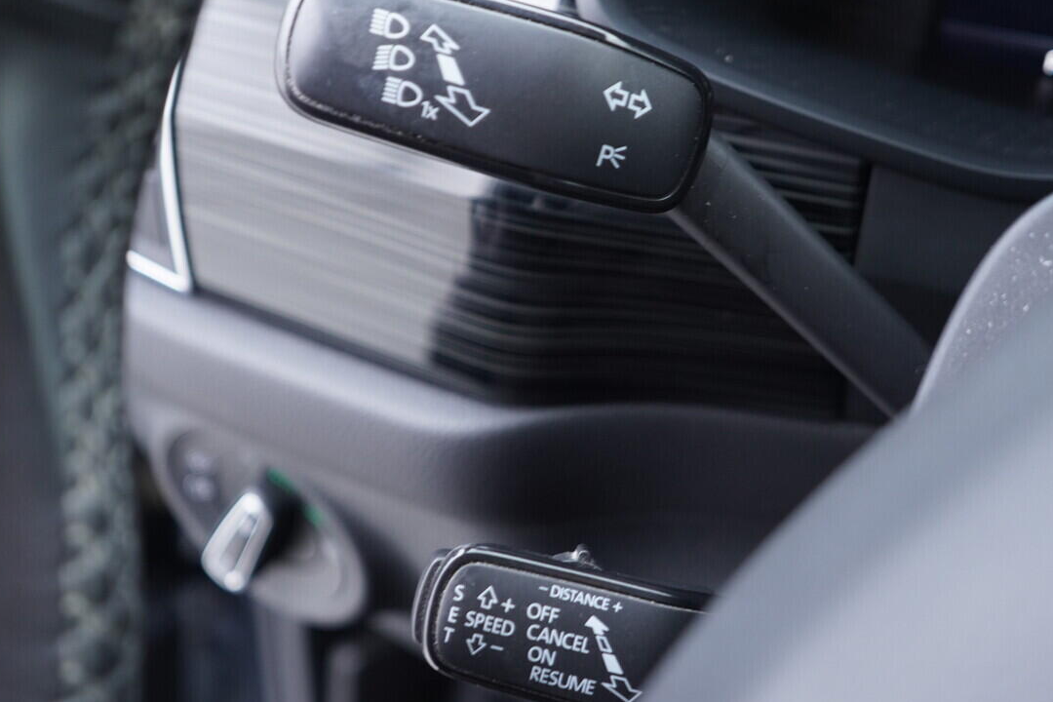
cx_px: 547
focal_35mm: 48
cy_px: 317
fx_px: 1404
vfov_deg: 28.1
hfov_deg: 41.1
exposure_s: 1/40
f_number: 2.8
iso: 500
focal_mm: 24
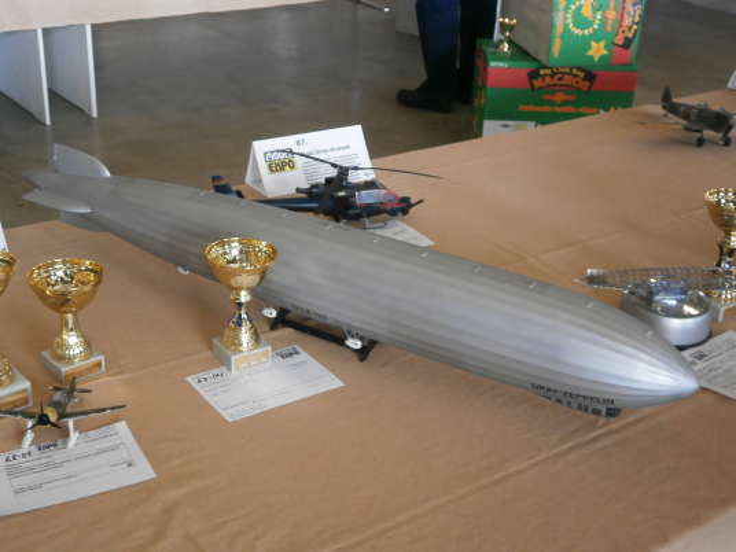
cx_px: 368
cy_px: 276
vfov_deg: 30.9
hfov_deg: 40.4
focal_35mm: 47
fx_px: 999
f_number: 3.4
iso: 200
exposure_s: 1/40
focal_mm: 8.3
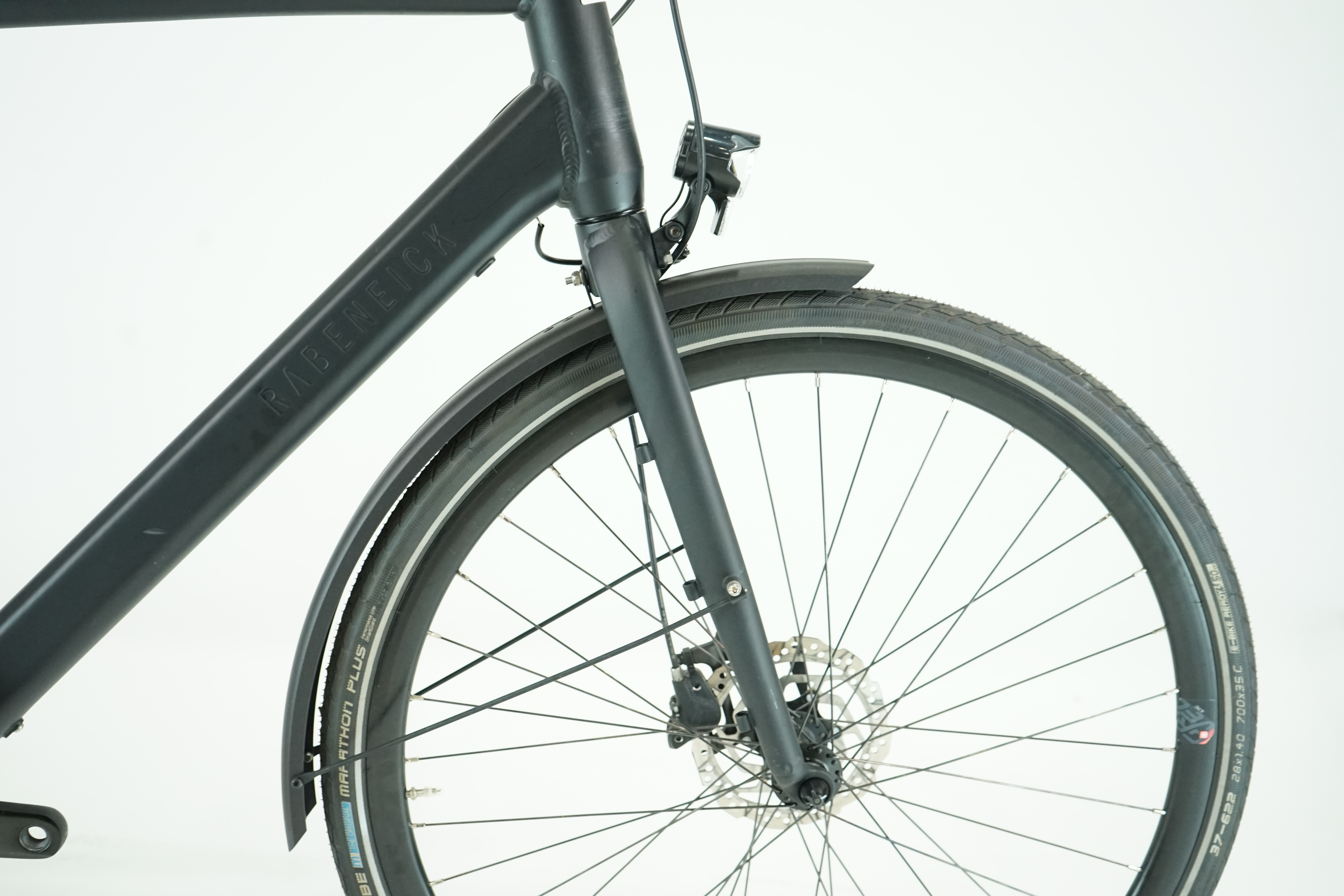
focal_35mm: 38
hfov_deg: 50.7
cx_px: 672
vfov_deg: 35.1
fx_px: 1419
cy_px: 448
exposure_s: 1/200
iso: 2500
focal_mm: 38
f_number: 5
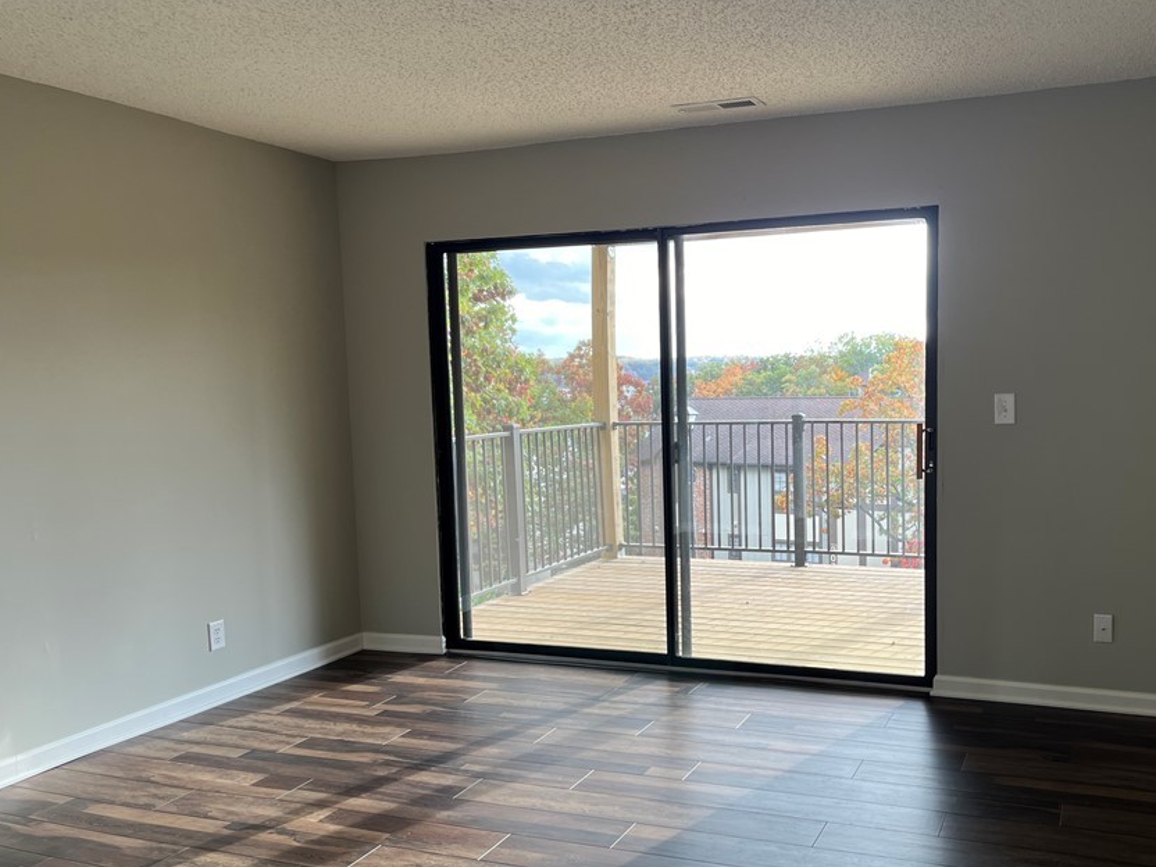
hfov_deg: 56.3
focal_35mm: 32
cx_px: 702
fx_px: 1069
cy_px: 497
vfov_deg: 44.0
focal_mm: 5.1
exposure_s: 1/120
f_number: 1.6
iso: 32
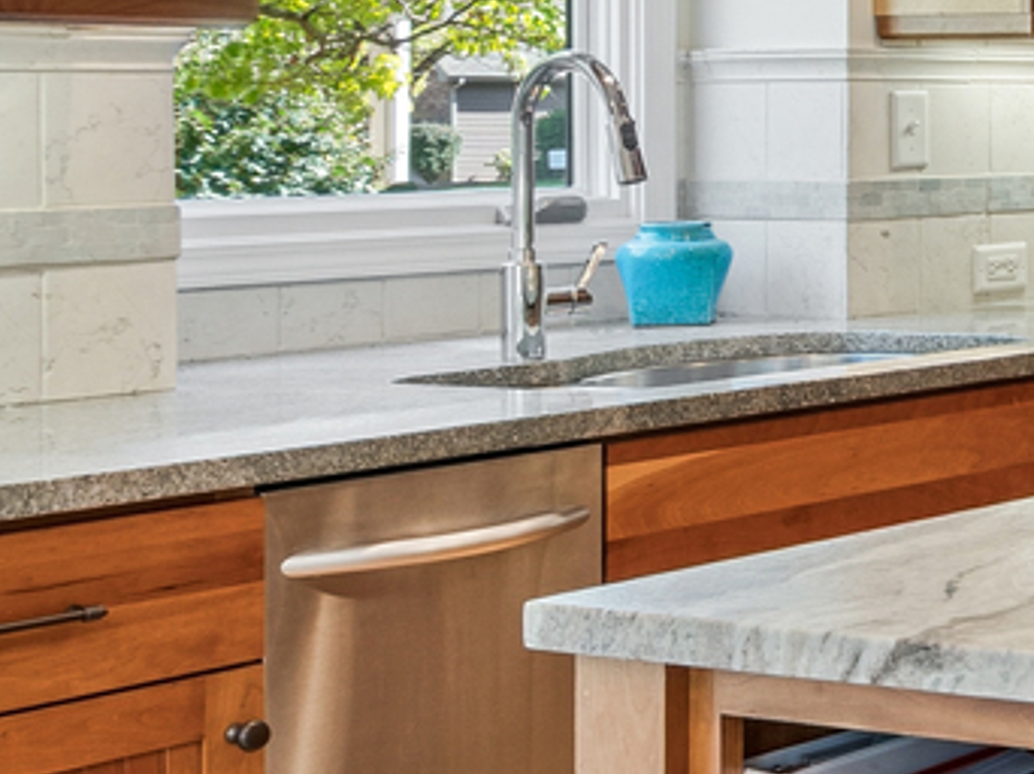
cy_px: 197
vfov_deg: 17.9
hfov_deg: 18.5
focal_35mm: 82
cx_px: 1868
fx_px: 2448
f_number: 8
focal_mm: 12
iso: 250
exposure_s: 1/10
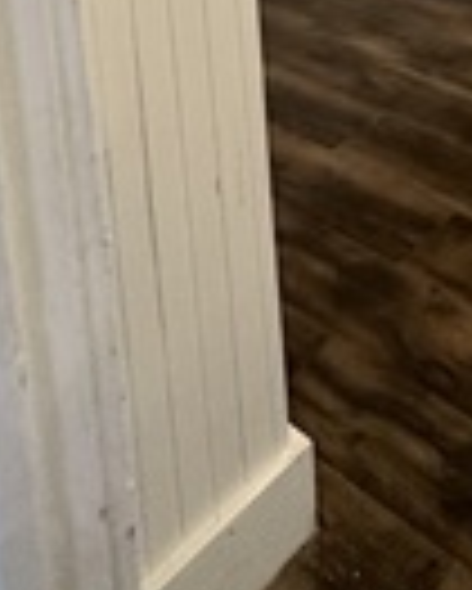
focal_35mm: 50
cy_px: -356
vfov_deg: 25.1
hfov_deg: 24.5
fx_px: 872
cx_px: 683
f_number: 2.2
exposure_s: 1/60
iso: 400
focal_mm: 2.22
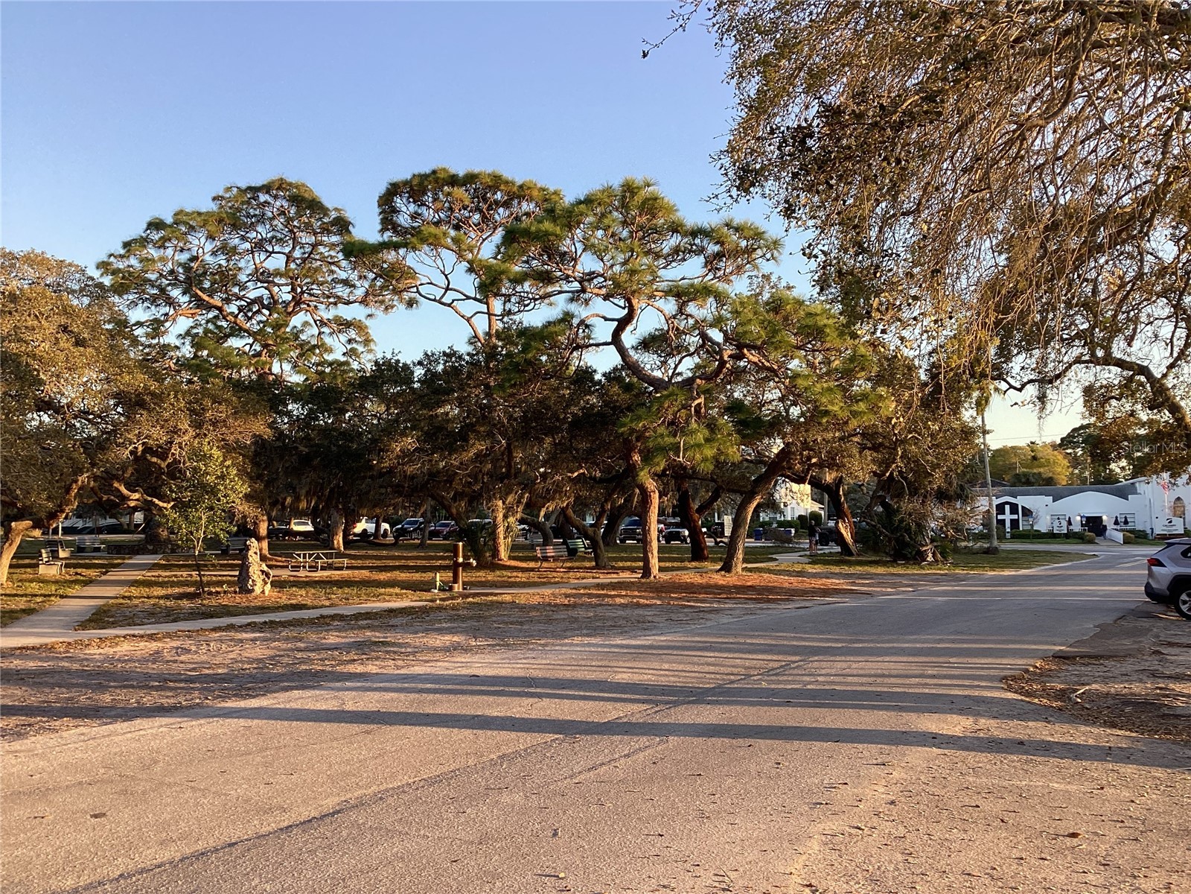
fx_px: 1067
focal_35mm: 31
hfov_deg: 58.4
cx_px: 596
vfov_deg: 45.4
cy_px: 447
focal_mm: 3.3
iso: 25
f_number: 2.4
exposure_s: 1/126
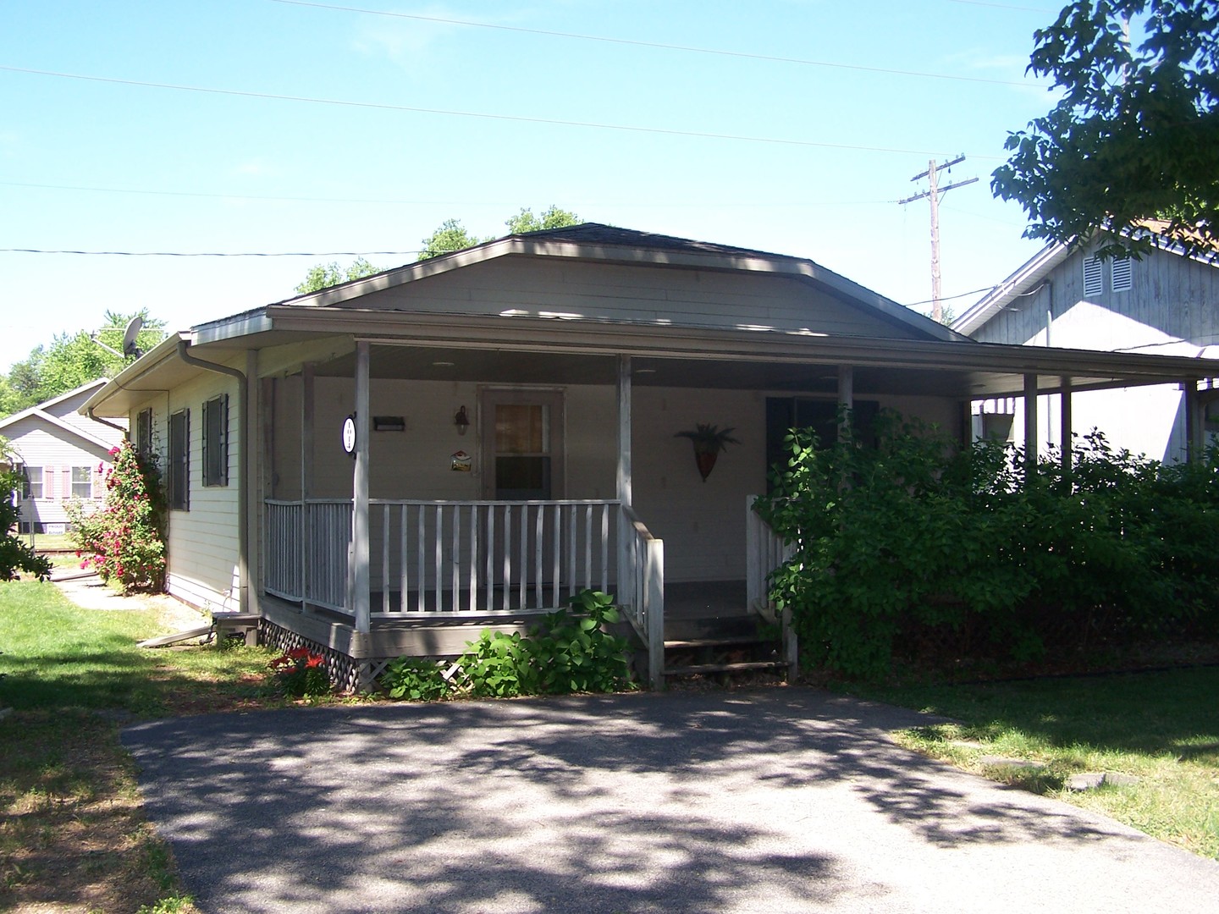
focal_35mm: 38
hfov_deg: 49.0
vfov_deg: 37.7
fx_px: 1338
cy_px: 457
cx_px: 610
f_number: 2.8
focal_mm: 6.3
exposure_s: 1/320
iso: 80
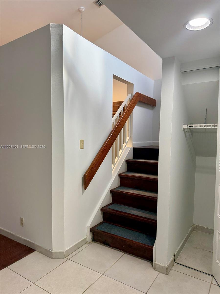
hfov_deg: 56.8
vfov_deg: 71.6
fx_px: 203
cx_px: 110
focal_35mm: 24
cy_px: 147
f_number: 1.78
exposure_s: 1/120
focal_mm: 6.76
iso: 125
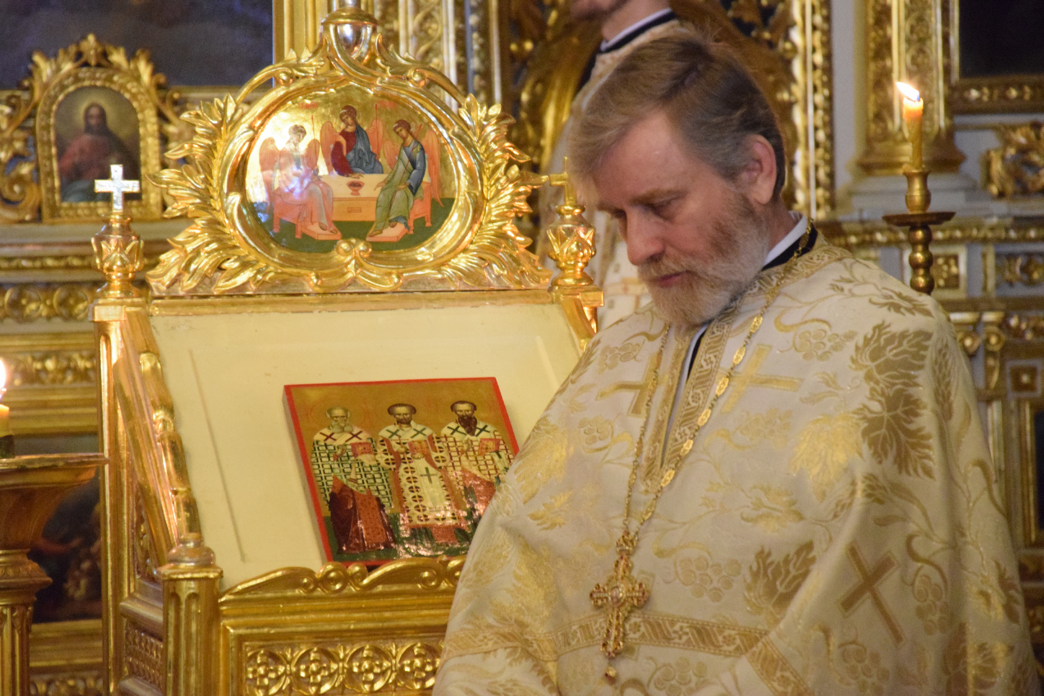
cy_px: 348
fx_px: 4567
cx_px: 522
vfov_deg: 8.7
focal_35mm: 158
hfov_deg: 13.0
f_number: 5.6
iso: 8000
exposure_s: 1/40
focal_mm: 105
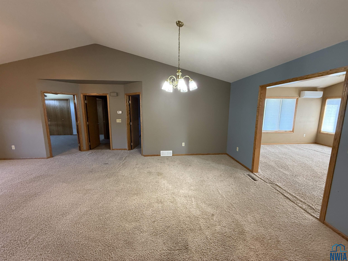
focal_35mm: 14
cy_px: 130
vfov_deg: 85.7
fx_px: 141
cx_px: 174
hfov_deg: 102.1
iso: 400
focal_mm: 2.22
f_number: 2.2
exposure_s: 1/60
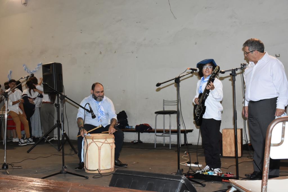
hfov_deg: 41.1
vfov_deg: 28.1
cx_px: 144
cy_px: 96
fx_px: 384
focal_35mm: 48
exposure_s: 1/60
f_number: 5.6
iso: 1600
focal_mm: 32
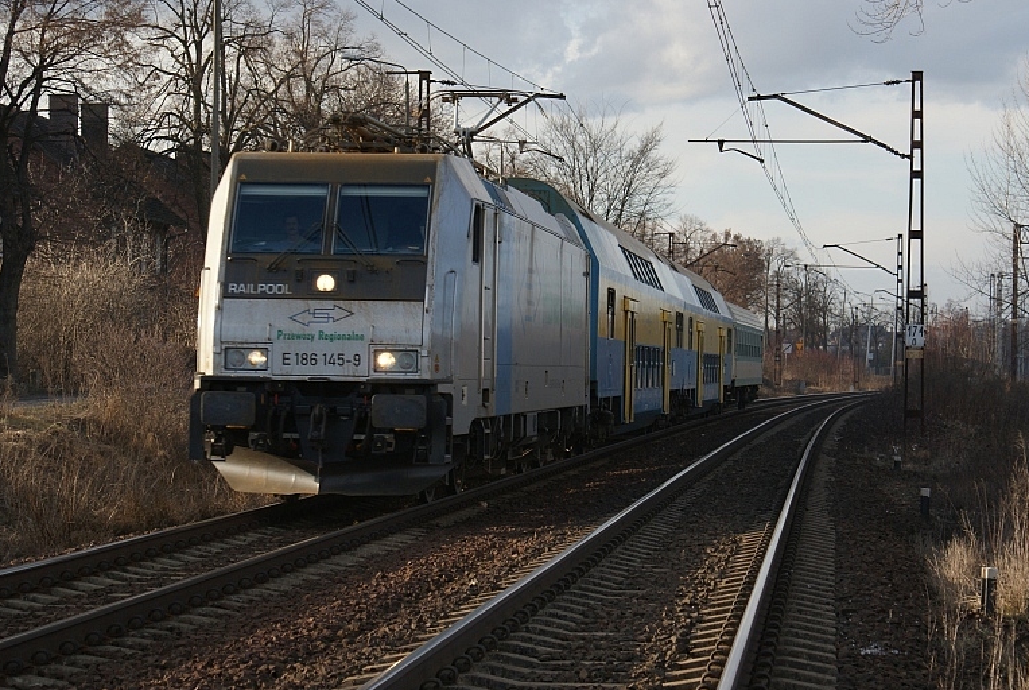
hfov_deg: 18.6
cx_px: 523
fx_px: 3149
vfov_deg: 12.5
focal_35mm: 110
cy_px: 350
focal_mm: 70
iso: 100
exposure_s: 1/160
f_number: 7.1
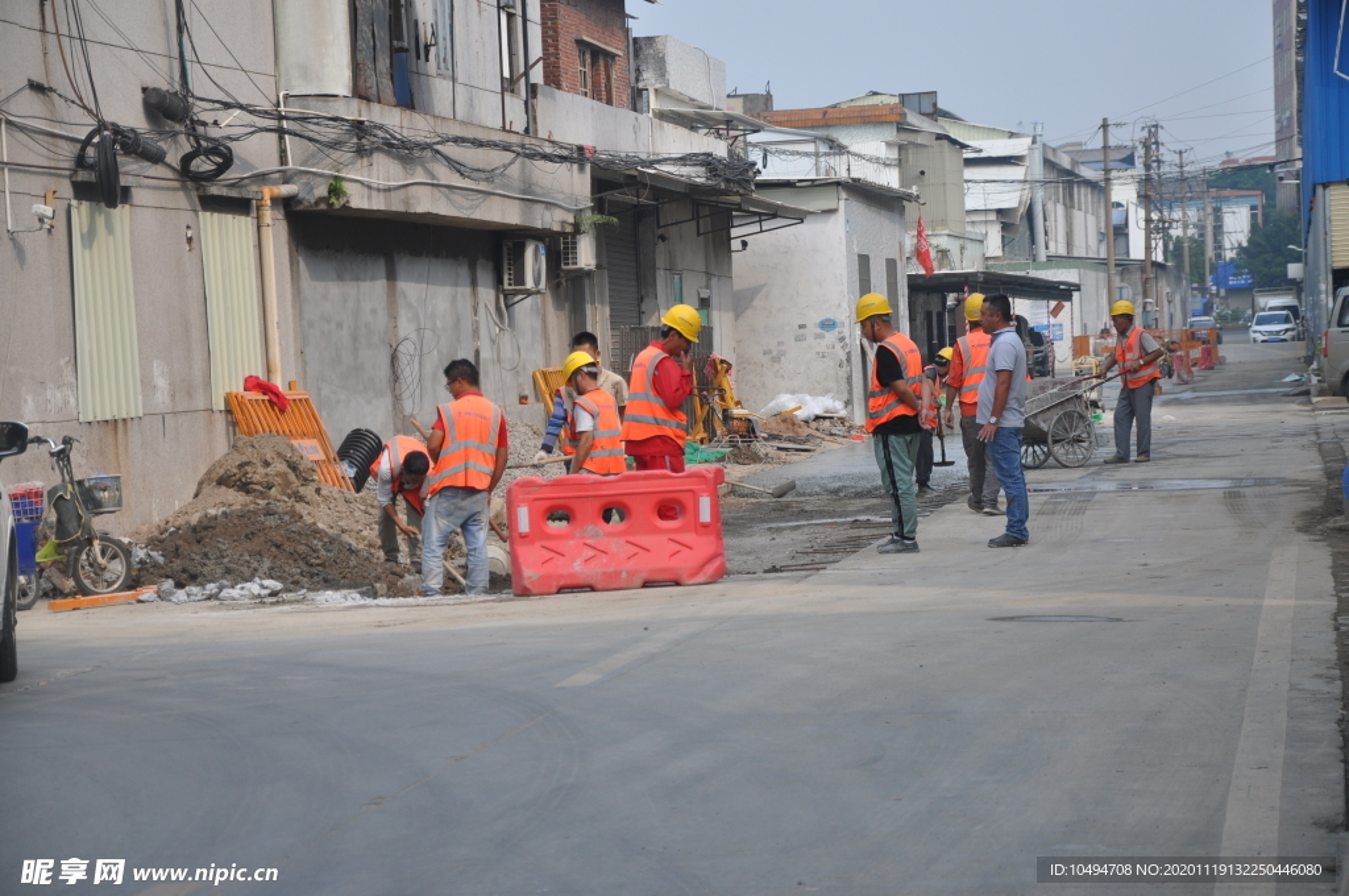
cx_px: 674
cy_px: 448
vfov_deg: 12.1
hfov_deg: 18.2
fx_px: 4210
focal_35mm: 112
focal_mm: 75
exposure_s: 1/500
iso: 200
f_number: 5.6
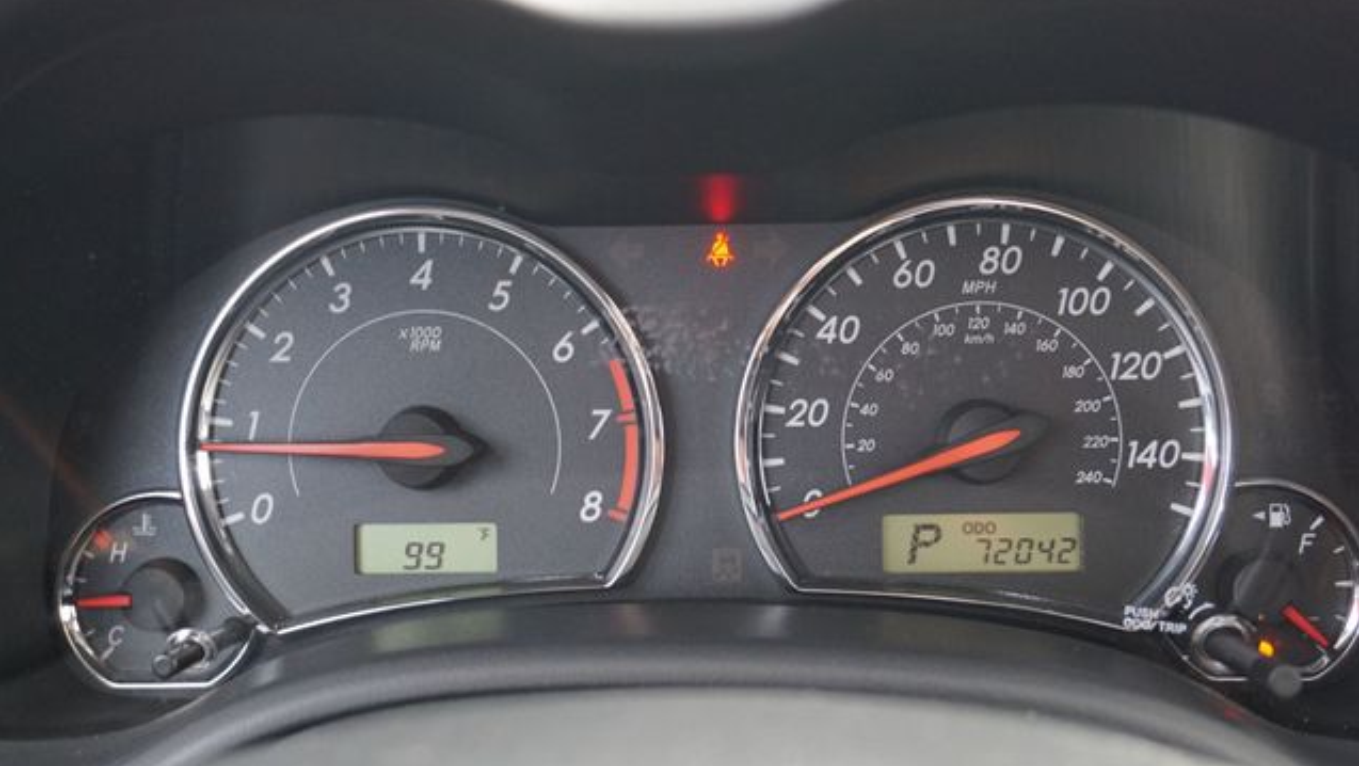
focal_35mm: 41
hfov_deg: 49.4
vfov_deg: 29.0
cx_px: 678
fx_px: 1478
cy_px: 371
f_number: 4.5
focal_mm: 26
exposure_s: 1/60
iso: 800
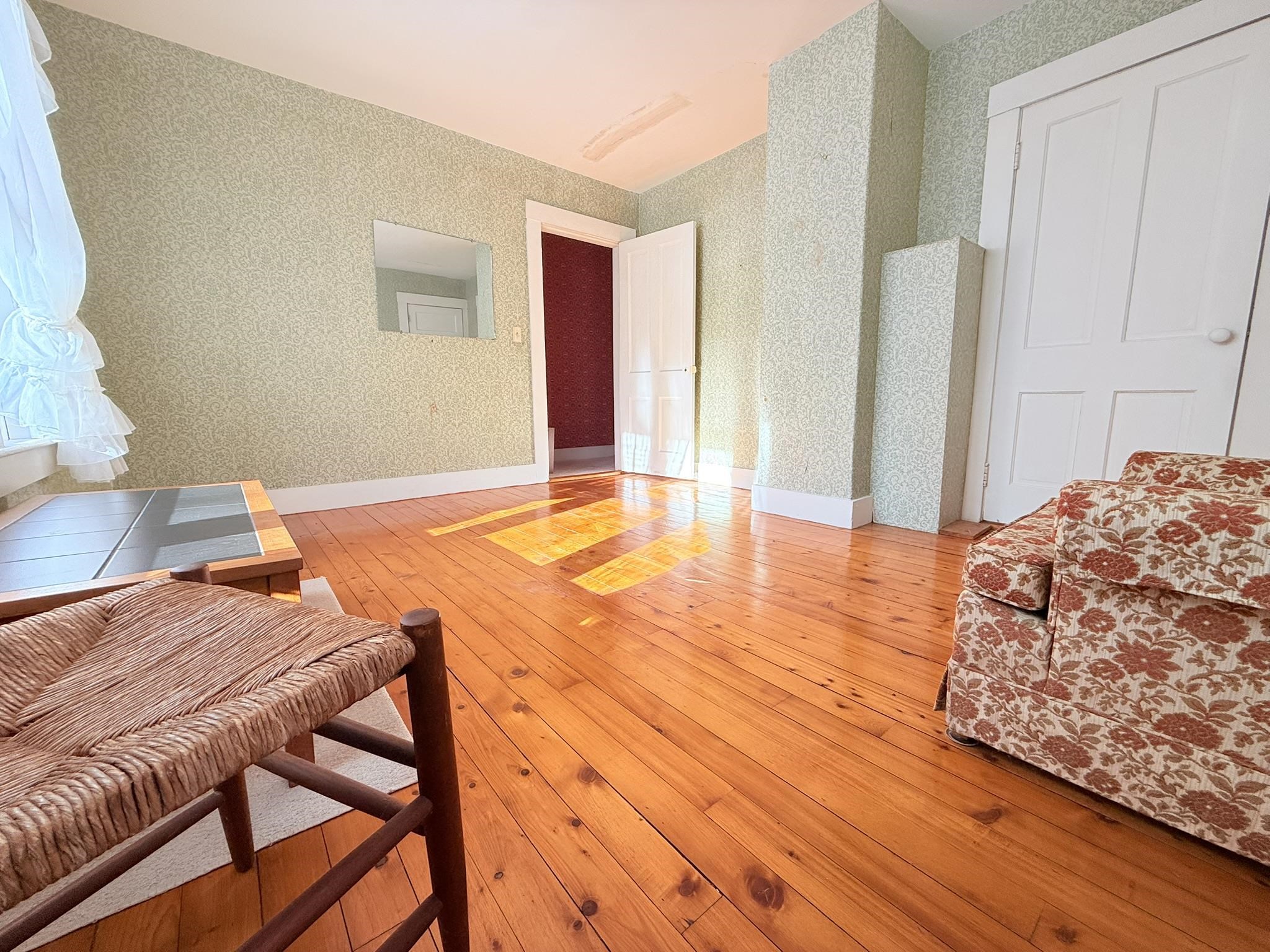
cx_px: 635
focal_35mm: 14
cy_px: 476
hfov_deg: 102.1
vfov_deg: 85.7
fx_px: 514
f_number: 2.2
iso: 64
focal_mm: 2.22
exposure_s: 1/191
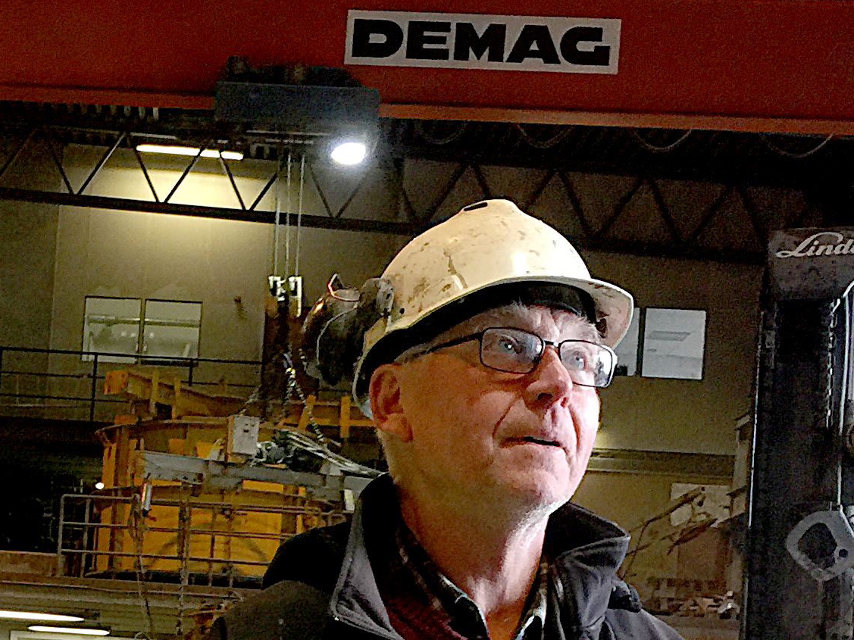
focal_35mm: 84
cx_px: 32
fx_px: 2072
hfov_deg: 22.5
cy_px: 707
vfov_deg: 17.0
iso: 64
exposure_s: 1/33
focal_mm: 4.15
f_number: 2.2
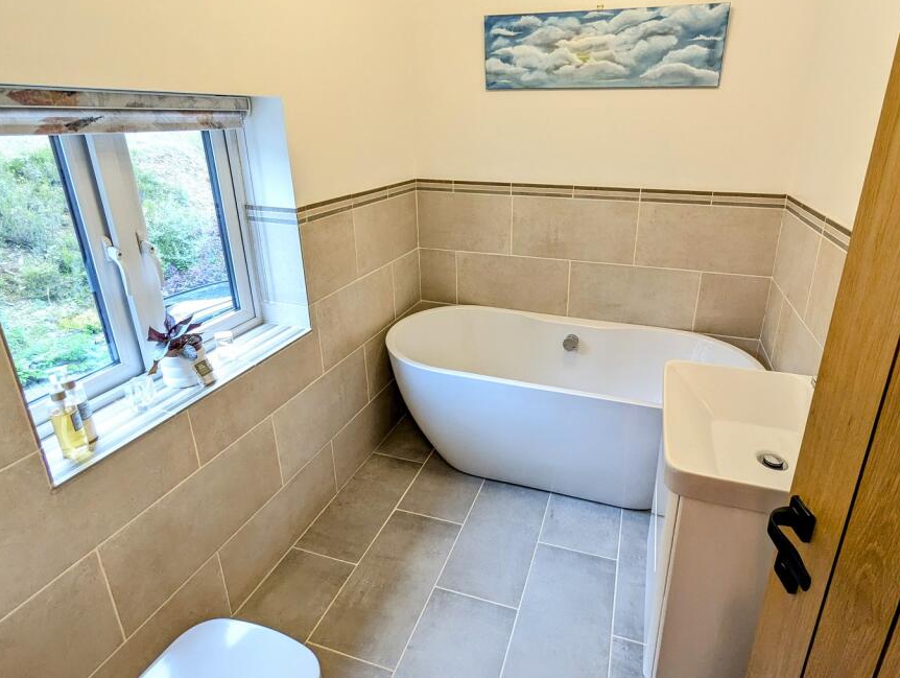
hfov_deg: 84.3
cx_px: 497
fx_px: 495
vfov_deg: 68.5
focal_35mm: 19
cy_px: 293
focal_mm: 2.35
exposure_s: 1/60
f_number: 2.2
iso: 169
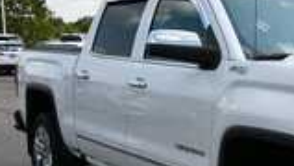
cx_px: 314
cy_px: 137
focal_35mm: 79
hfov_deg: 25.1
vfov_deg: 15.3
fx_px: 617
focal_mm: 20
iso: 100
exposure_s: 1/250
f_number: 8
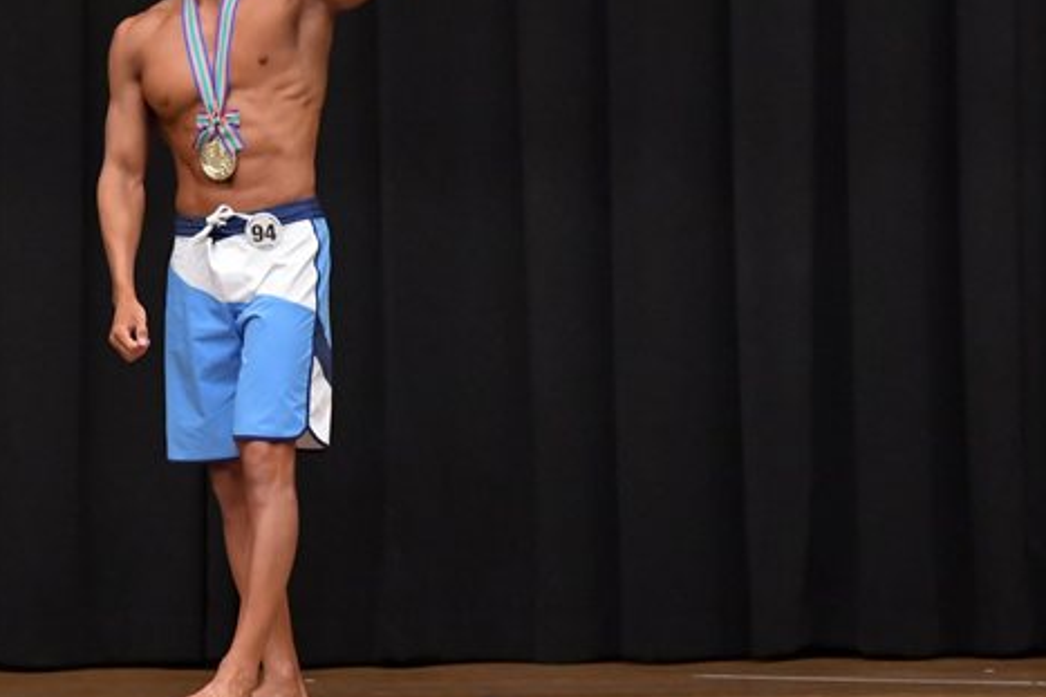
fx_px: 9730
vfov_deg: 4.1
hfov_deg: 6.2
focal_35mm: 335
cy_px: 307
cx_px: 319
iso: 6400
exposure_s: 1/400
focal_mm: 135
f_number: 5.6
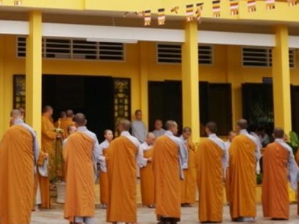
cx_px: 13
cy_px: -6
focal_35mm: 106
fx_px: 916
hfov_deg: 18.2
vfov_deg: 13.7
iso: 80
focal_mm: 7.9
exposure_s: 1/320
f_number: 3.5
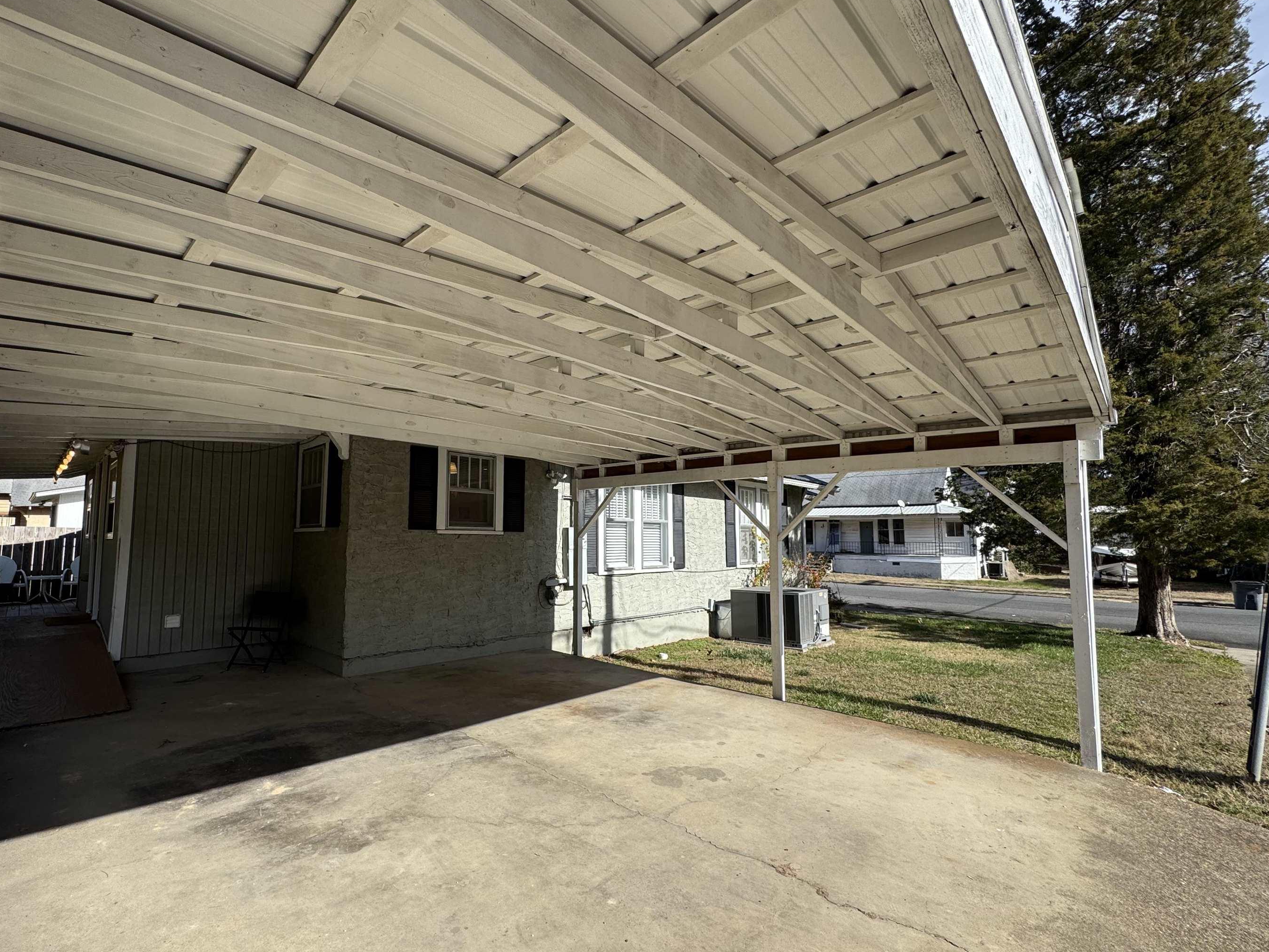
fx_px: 587
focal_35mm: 16
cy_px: 492
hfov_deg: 94.2
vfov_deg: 78.1
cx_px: 573
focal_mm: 2.22
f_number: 2.2
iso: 50
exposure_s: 1/1198
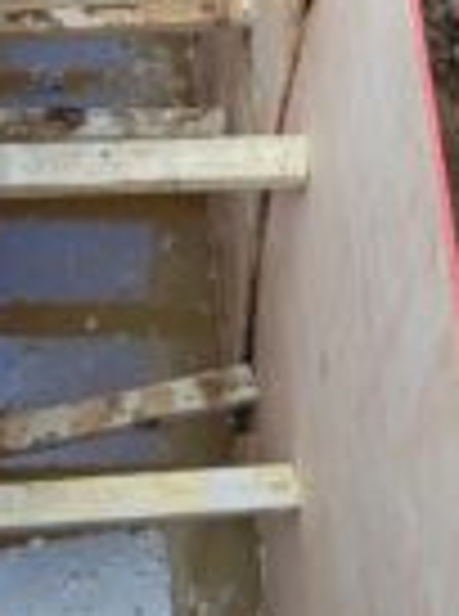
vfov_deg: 18.7
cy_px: -63
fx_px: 1794
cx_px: 176
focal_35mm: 101
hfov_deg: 14.6
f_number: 1.88
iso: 122
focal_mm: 5.59
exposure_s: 1/100
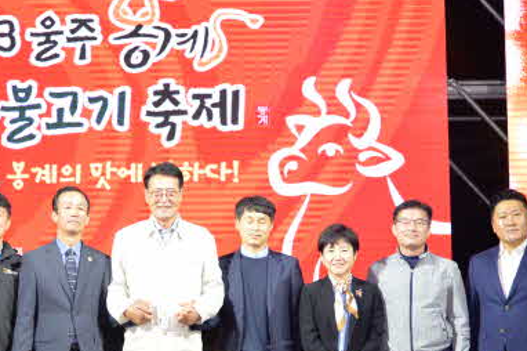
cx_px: 120
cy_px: 262
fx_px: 1770
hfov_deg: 16.8
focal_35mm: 121
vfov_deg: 11.3
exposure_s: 1/400
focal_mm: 66
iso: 3200
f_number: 4
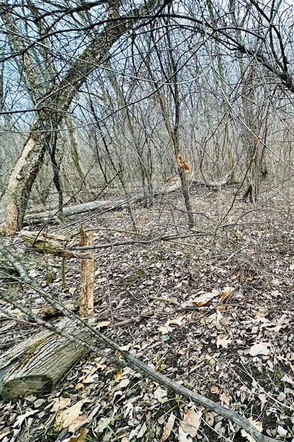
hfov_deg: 52.8
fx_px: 245
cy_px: 217
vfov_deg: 84.0
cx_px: 274
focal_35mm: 20
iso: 64
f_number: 2.2
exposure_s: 1/99
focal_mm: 2.22
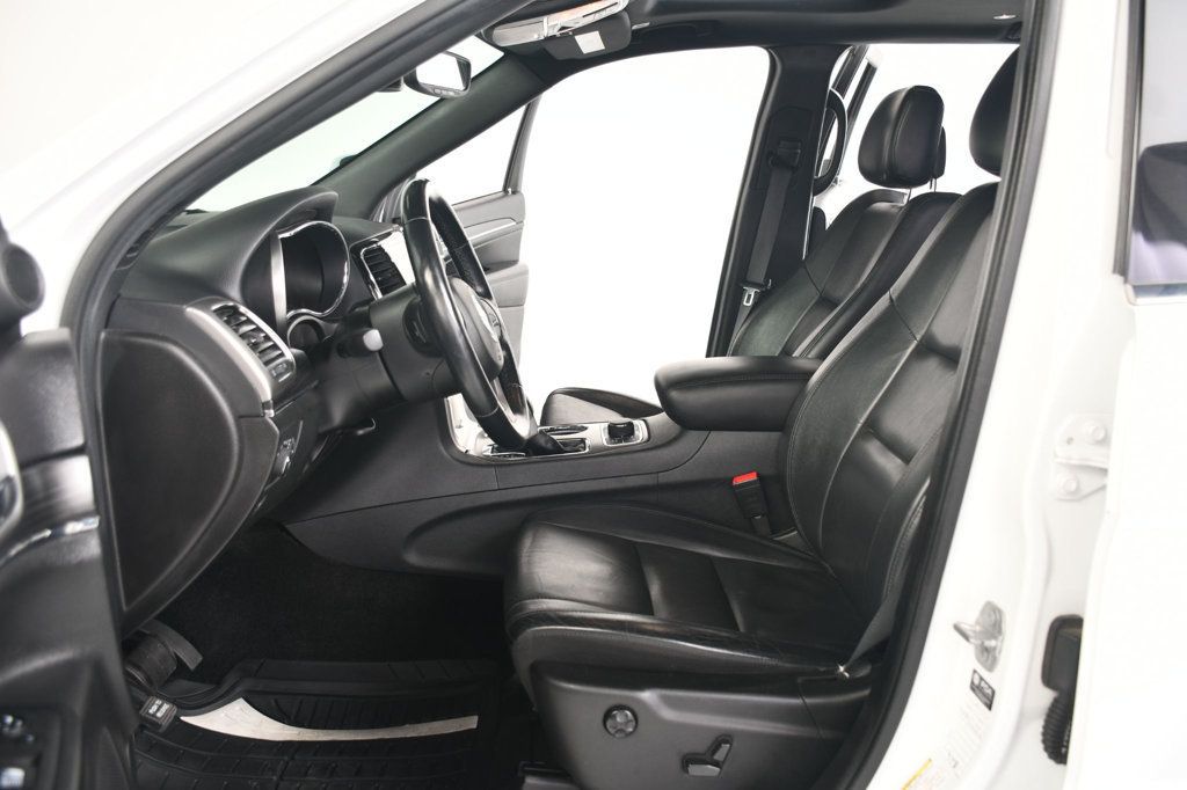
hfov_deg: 61.9
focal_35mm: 30
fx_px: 989
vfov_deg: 43.6
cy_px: 395
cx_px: 594
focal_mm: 20
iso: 100
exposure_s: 1/160
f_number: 3.5
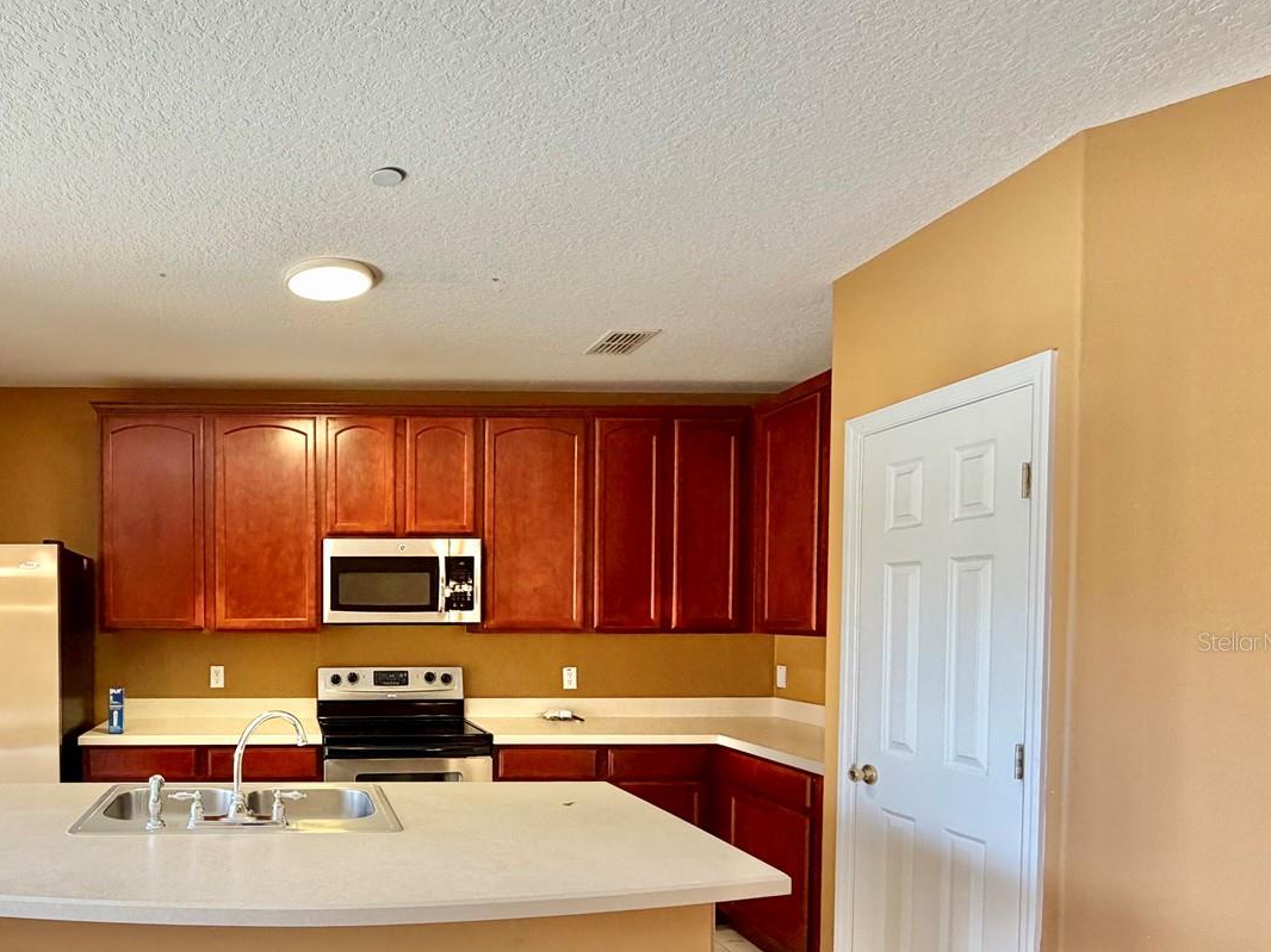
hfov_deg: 74.7
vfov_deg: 61.7
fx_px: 771
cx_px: 357
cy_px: 642
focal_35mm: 21
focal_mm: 2.22
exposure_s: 1/120
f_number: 2.2
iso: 320
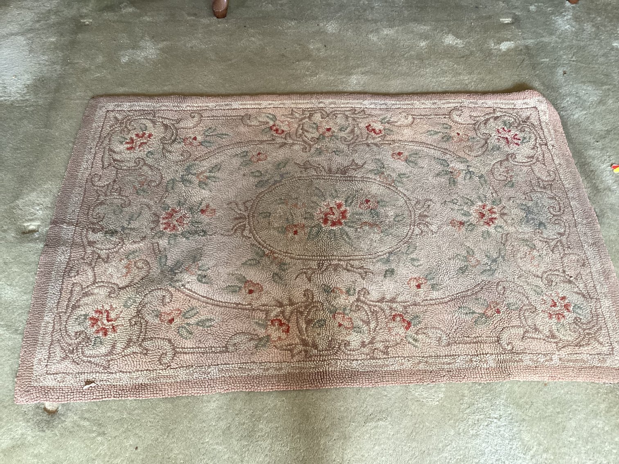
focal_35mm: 31
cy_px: 232
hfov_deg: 58.3
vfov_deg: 45.4
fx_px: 554
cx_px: 310
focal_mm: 3.3
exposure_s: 1/50
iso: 160
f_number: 2.4
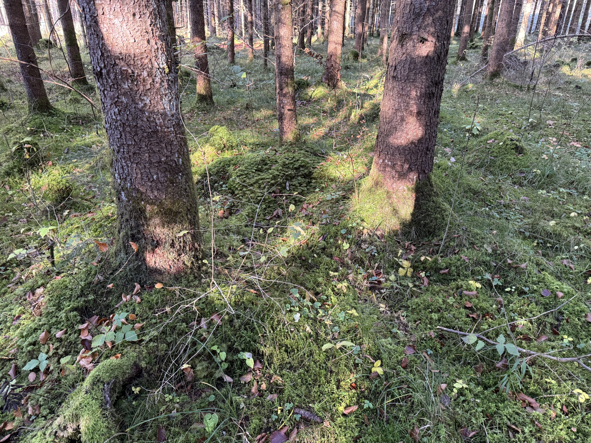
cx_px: 296
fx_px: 410
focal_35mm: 24
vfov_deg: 56.8
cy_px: 222
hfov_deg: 71.6
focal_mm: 6.76
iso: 400
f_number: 1.78
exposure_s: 1/60
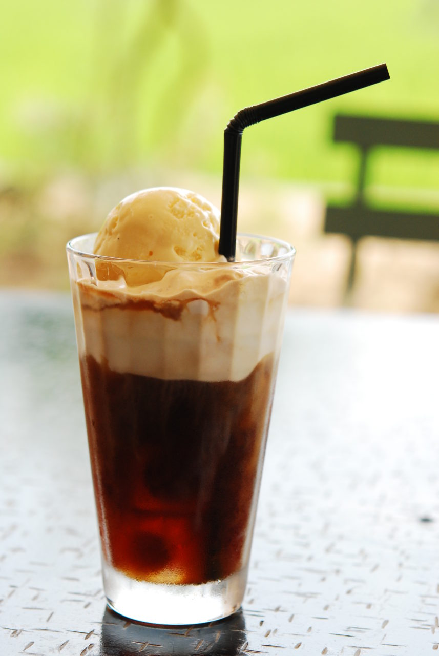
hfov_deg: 15.2
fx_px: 1641
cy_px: 328
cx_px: 220
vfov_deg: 22.6
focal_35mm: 90
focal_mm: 60
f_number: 5
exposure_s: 1/640
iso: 400
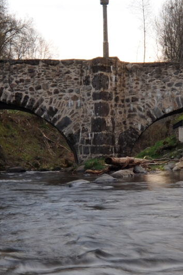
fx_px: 504
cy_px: 161
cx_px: 128
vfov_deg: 30.5
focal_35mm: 66
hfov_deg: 20.5
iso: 200
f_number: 22
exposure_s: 1/3
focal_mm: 14
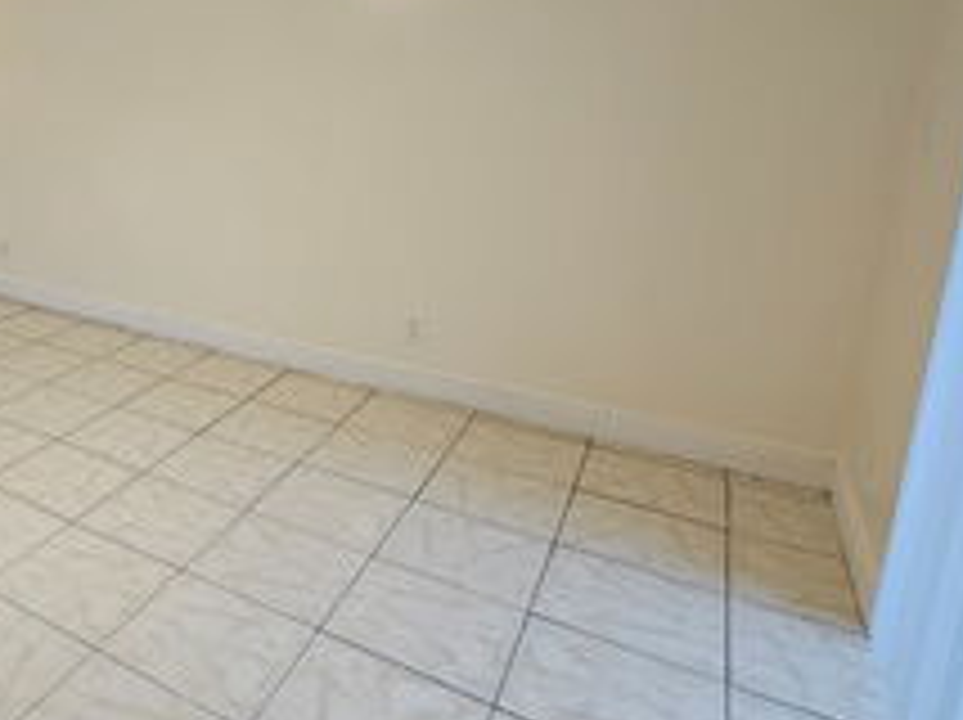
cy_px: 230
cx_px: 70
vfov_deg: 51.8
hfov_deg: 56.5
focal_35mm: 26
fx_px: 722
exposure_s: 1/60
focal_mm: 2.2
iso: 64
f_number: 2.2
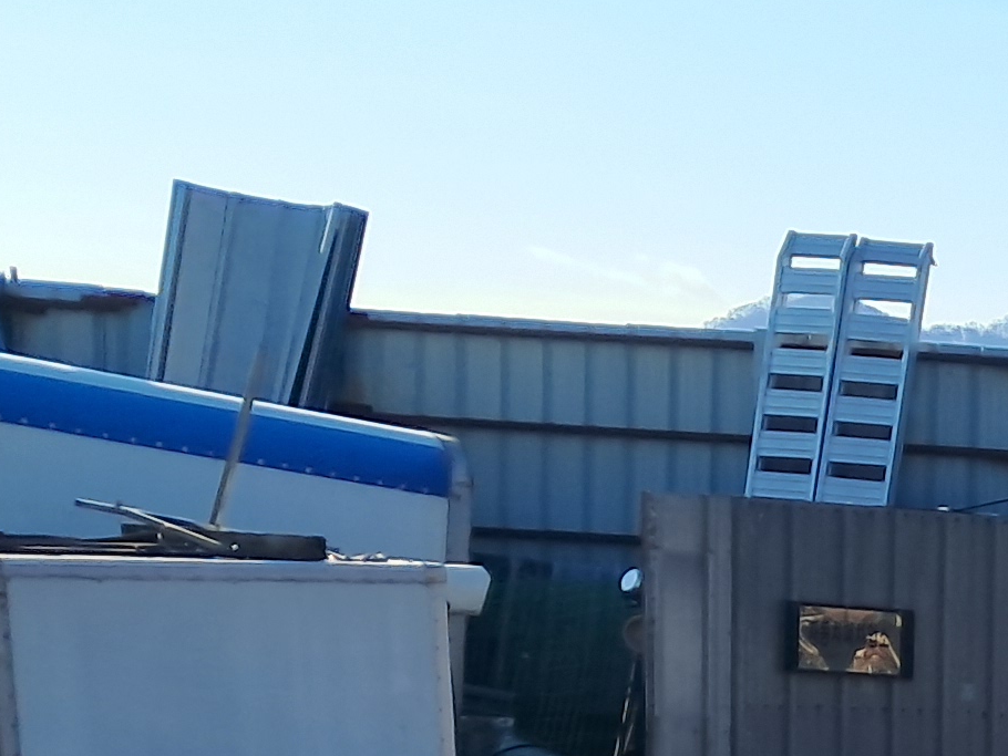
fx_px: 3524
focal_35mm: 121
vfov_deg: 11.4
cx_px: 2069
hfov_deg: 13.7
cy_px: 1344
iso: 50
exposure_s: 1/954
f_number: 1.8
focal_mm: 4
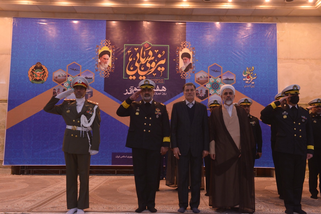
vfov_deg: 37.9
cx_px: 160
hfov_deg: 54.4
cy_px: 107
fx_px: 312
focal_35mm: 35
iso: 1600
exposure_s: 1/50
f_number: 7.1
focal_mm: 35
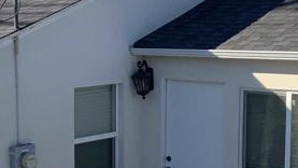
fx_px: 925
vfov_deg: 10.4
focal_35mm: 117
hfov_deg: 18.1
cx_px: 60
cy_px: 112
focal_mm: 3
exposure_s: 1/1675
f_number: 1.8
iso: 16
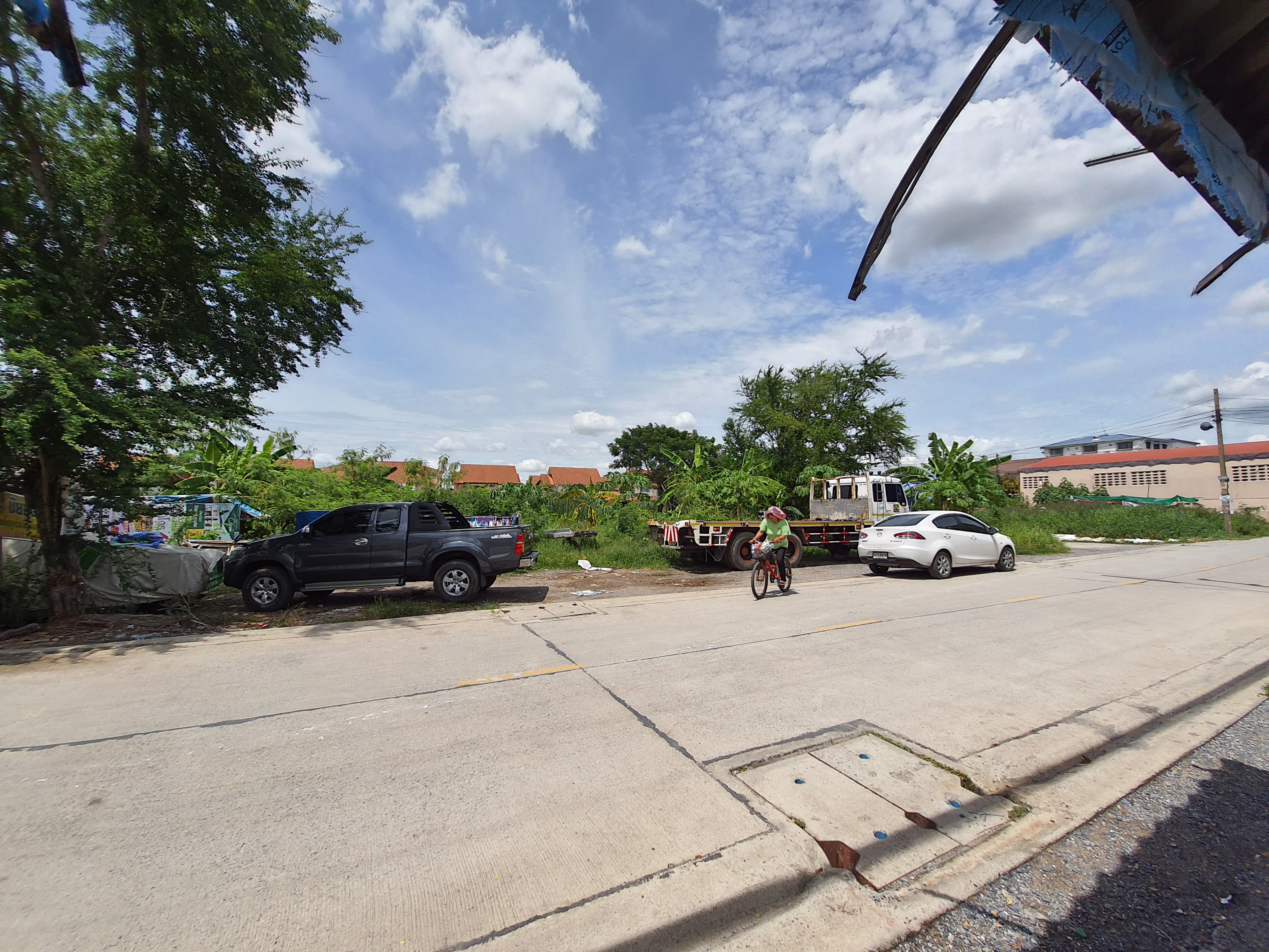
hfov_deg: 106.2
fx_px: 477
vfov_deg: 89.9
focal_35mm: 13
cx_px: 634
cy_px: 476
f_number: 2.2
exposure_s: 1/1572
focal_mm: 1.74
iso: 50
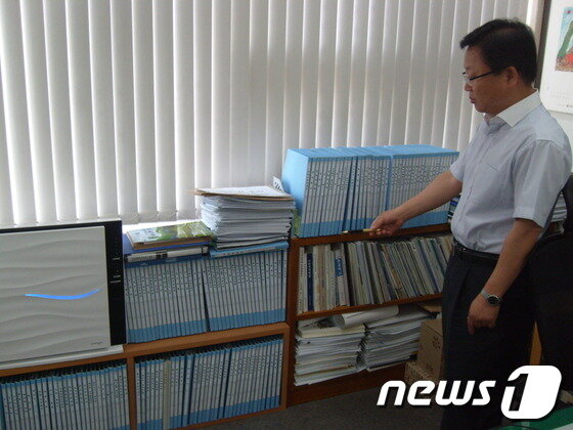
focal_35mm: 35
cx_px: 286
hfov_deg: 52.6
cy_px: 215
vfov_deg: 40.7
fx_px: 579
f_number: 2.8
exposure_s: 1/45
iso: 160
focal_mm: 5.8
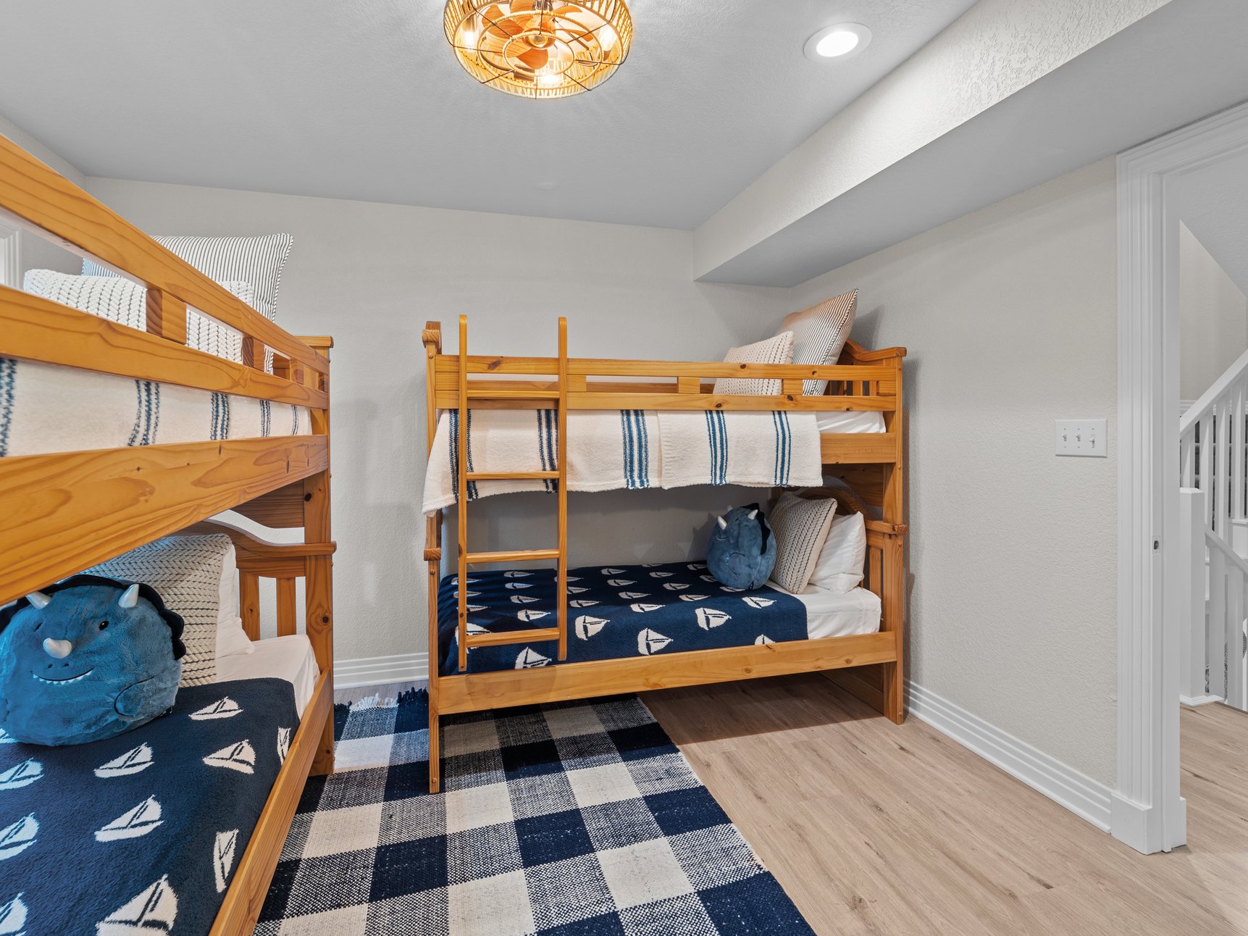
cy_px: 450
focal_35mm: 16
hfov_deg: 94.5
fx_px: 577
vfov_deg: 78.1
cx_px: 608
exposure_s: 1.3
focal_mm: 14
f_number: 8
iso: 100
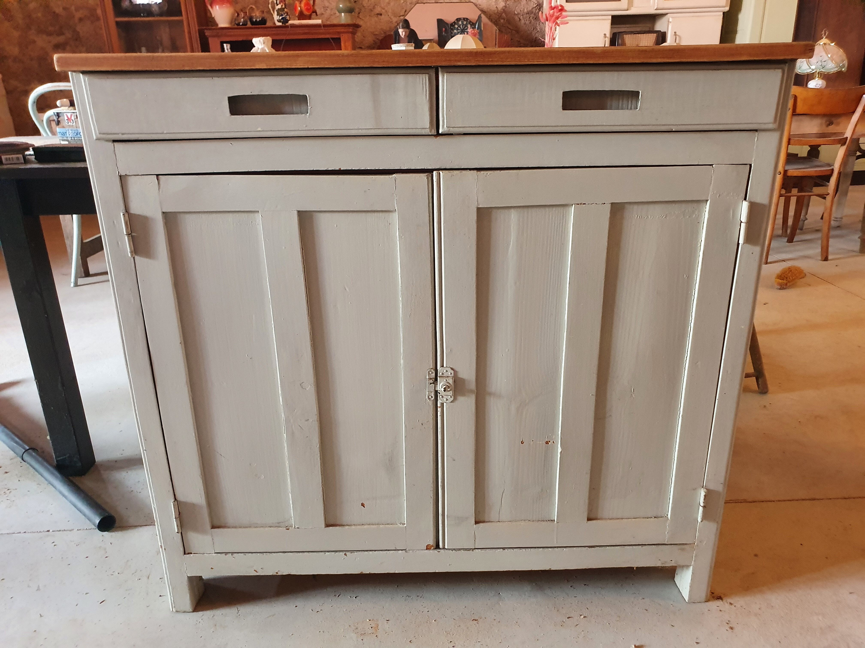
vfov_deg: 53.1
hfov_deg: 67.3
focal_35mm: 26
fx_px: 650
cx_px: 432
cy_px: 324
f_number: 2.4
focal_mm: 4.32
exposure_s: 1/33
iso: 500
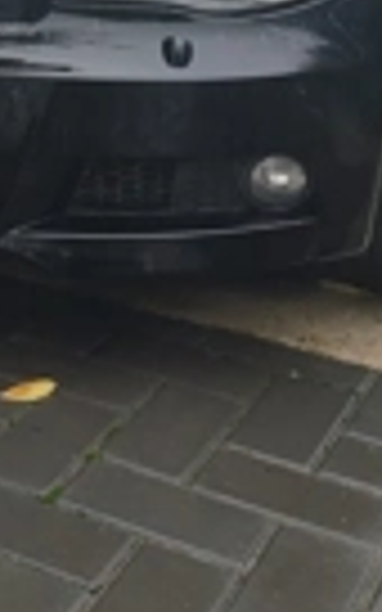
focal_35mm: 84
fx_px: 1399
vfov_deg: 23.0
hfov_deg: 15.0
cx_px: -81
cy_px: -81
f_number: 1.9
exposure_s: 1/160
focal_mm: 6.12
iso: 50
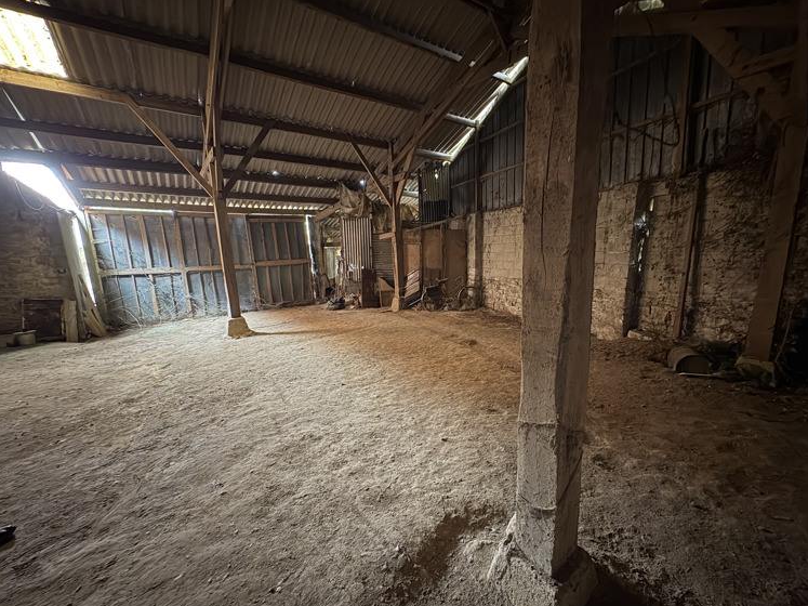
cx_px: 431
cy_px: 322
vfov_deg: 81.6
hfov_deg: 98.0
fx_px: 350
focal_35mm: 15
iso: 800
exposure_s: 1/13
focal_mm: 2.22
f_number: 2.2
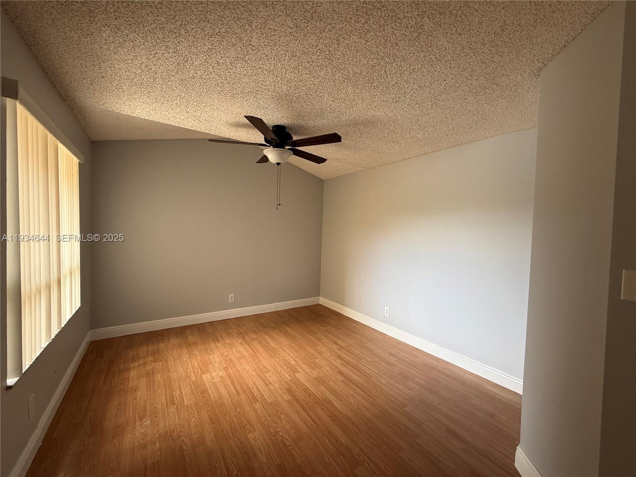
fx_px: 257
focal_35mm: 14
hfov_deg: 102.1
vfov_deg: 85.7
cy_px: 238
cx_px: 318
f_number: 2.2
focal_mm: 2.22
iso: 200
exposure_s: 1/60
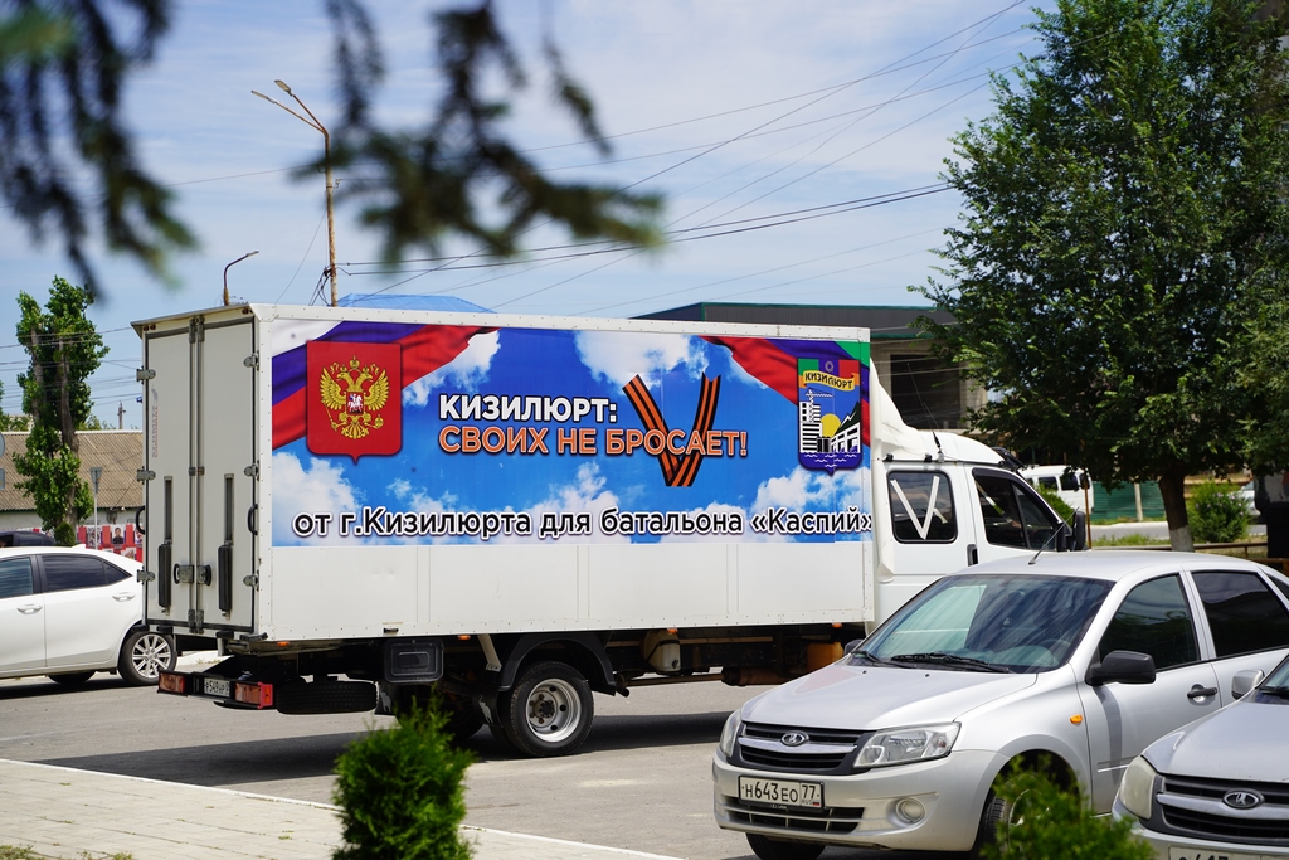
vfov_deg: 18.2
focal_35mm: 75
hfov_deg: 27.0
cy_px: 430
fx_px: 2686
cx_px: 644
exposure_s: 1/1250
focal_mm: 75
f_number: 5
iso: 100
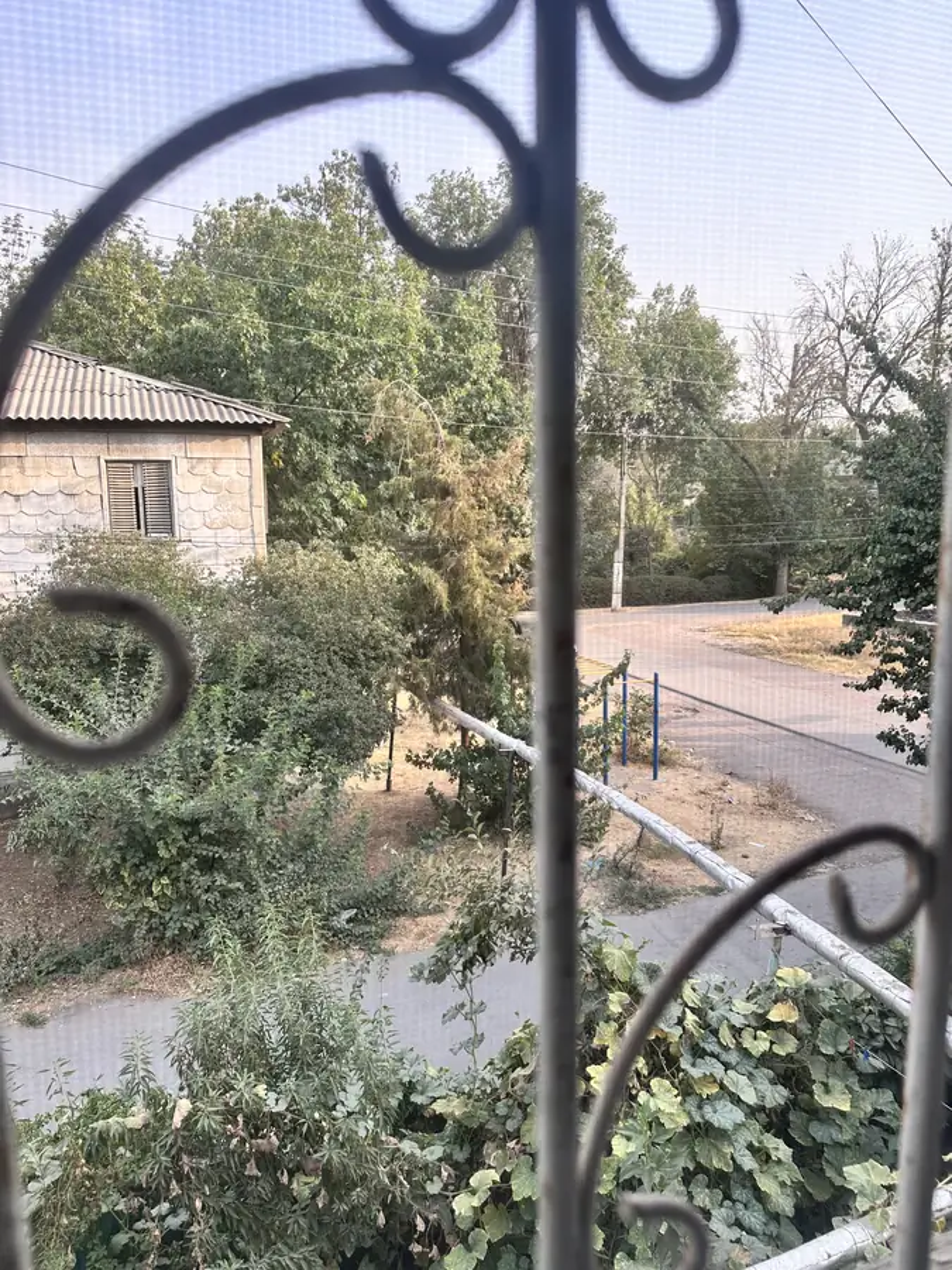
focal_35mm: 24
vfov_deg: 71.6
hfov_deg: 56.8
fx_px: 880
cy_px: 635
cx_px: 476
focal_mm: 6.86
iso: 80
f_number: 1.78
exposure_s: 1/555
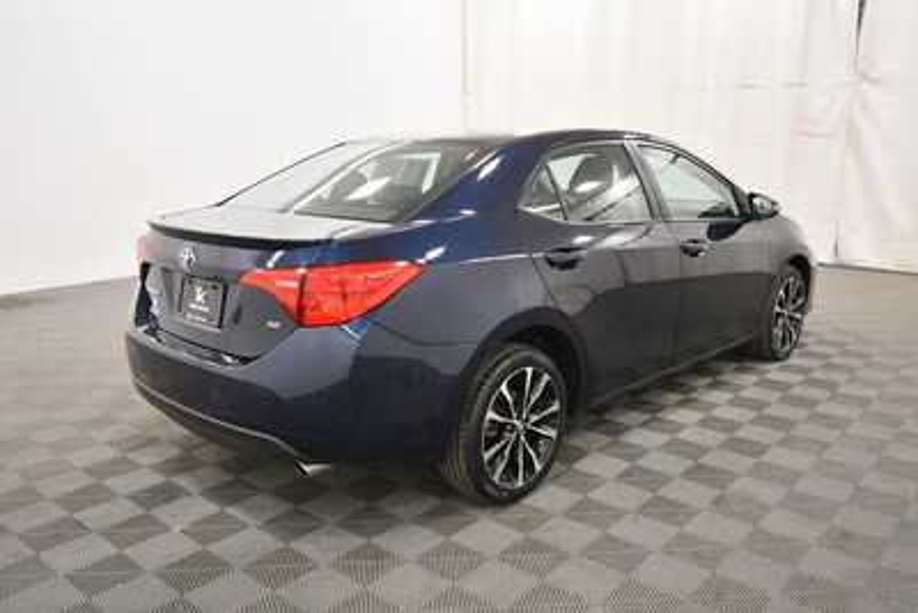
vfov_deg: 43.6
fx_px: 765
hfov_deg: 61.9
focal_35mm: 30
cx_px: 459
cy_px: 306
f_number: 5.6
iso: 1400
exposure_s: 1/125
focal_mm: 20
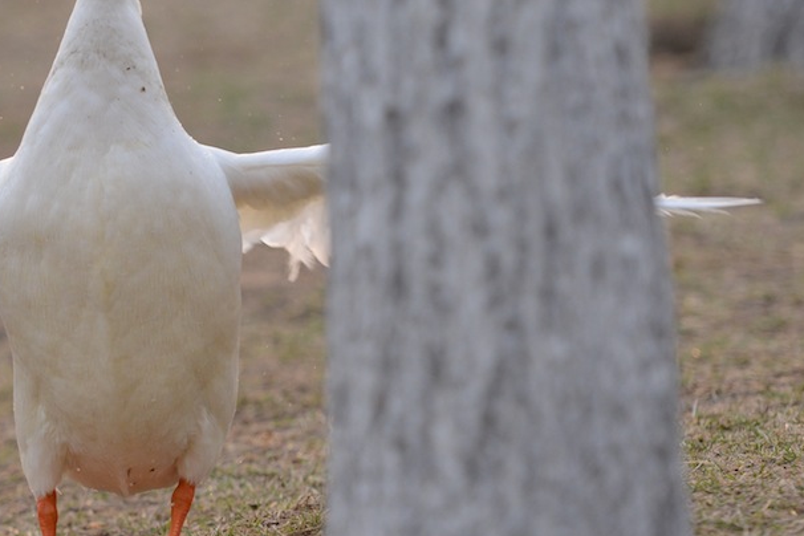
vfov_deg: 3.0
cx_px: 142
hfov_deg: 4.5
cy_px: 183
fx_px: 10139
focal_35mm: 454
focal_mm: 170
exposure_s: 1/1600
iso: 640
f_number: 3.2
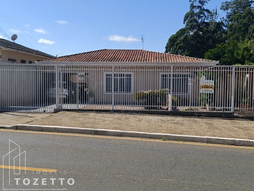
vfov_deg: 36.8
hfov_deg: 47.9
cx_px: 127
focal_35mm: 39
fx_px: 286
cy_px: 96
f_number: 1.5
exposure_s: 1/2469
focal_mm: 4.94
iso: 59
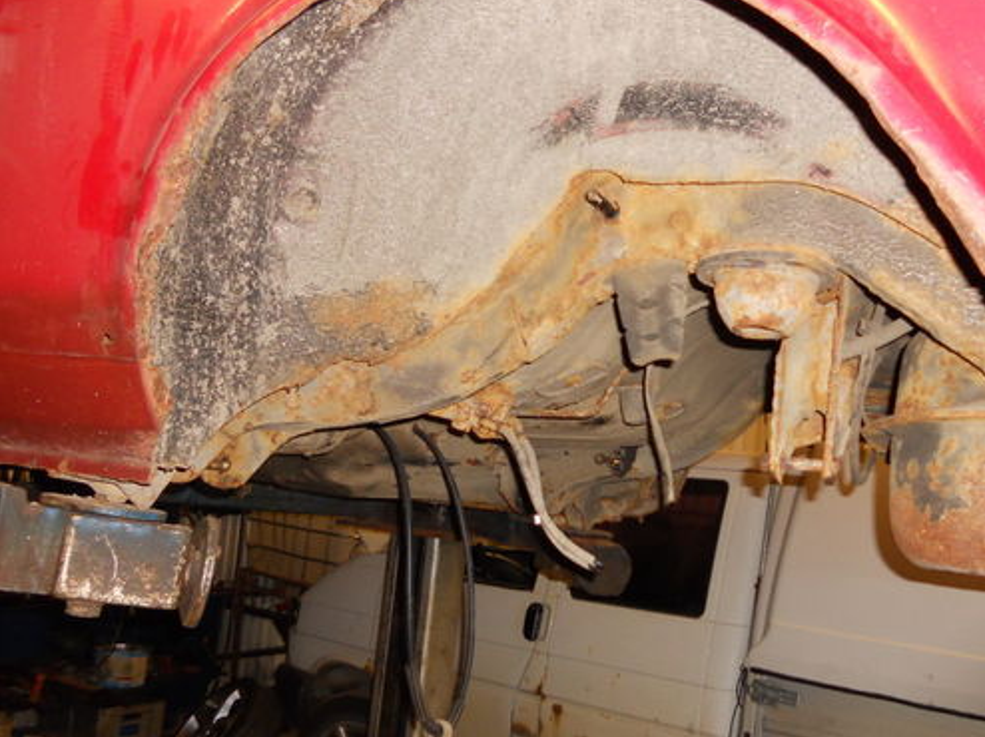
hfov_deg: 51.9
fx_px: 995
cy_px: 418
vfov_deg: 40.6
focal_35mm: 35
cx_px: 636
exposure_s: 1/25
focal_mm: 4.9
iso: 200
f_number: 3.2
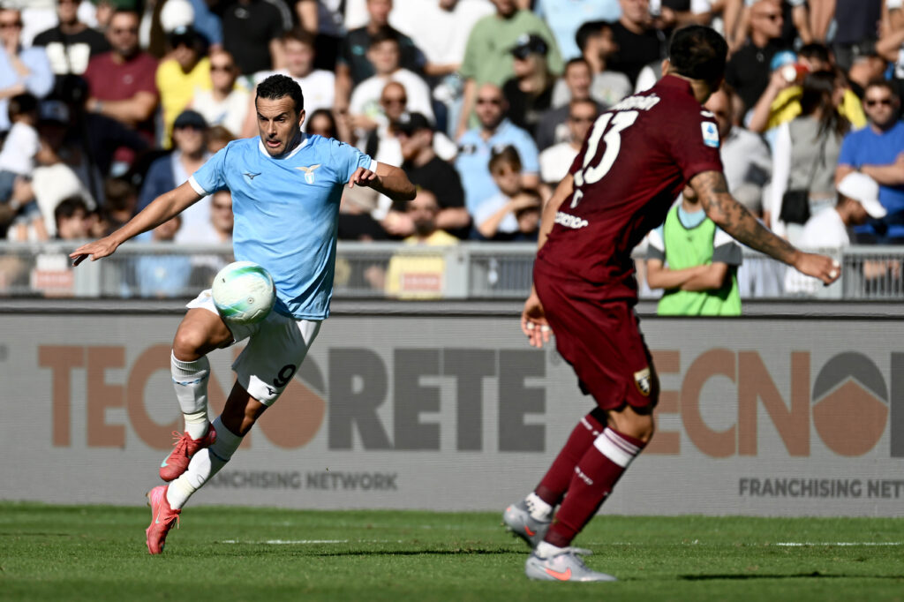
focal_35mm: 600
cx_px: 452
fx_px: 15061
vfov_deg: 2.3
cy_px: 301
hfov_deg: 3.4
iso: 90
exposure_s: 1/1000
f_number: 4.5
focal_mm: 400
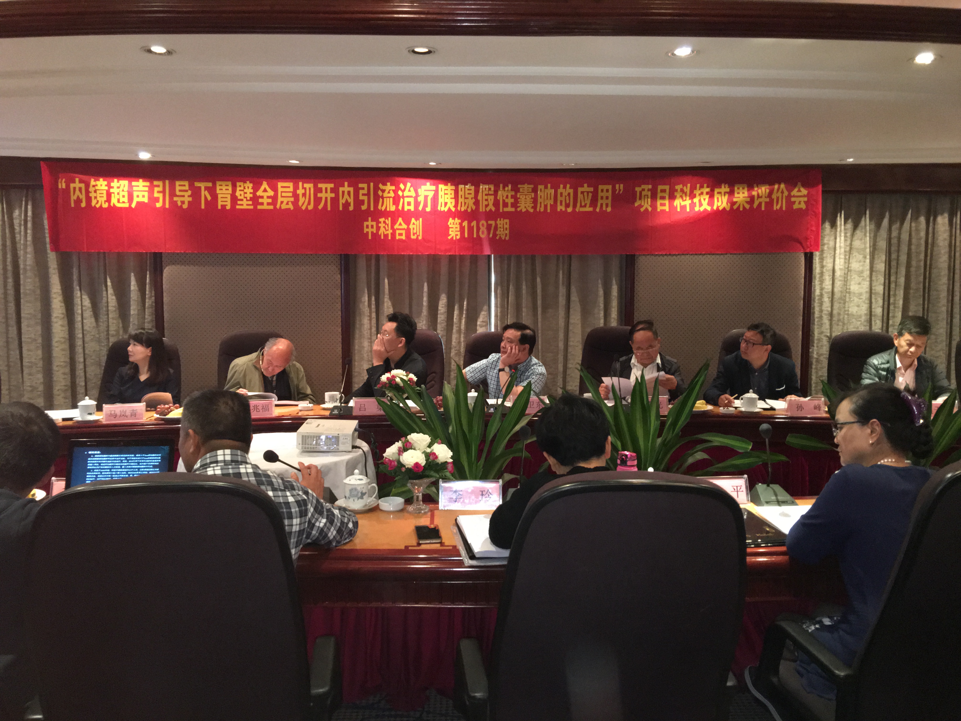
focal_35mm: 29
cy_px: 360
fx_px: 805
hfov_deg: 61.7
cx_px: 480
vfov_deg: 48.2
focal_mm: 4.15
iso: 320
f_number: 2.2
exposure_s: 1/17
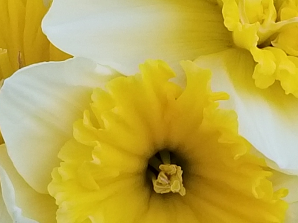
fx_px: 1334
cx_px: 377
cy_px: 187
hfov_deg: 12.4
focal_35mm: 155
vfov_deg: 9.5
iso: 50
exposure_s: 1/125
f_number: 1.7
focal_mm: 4.3
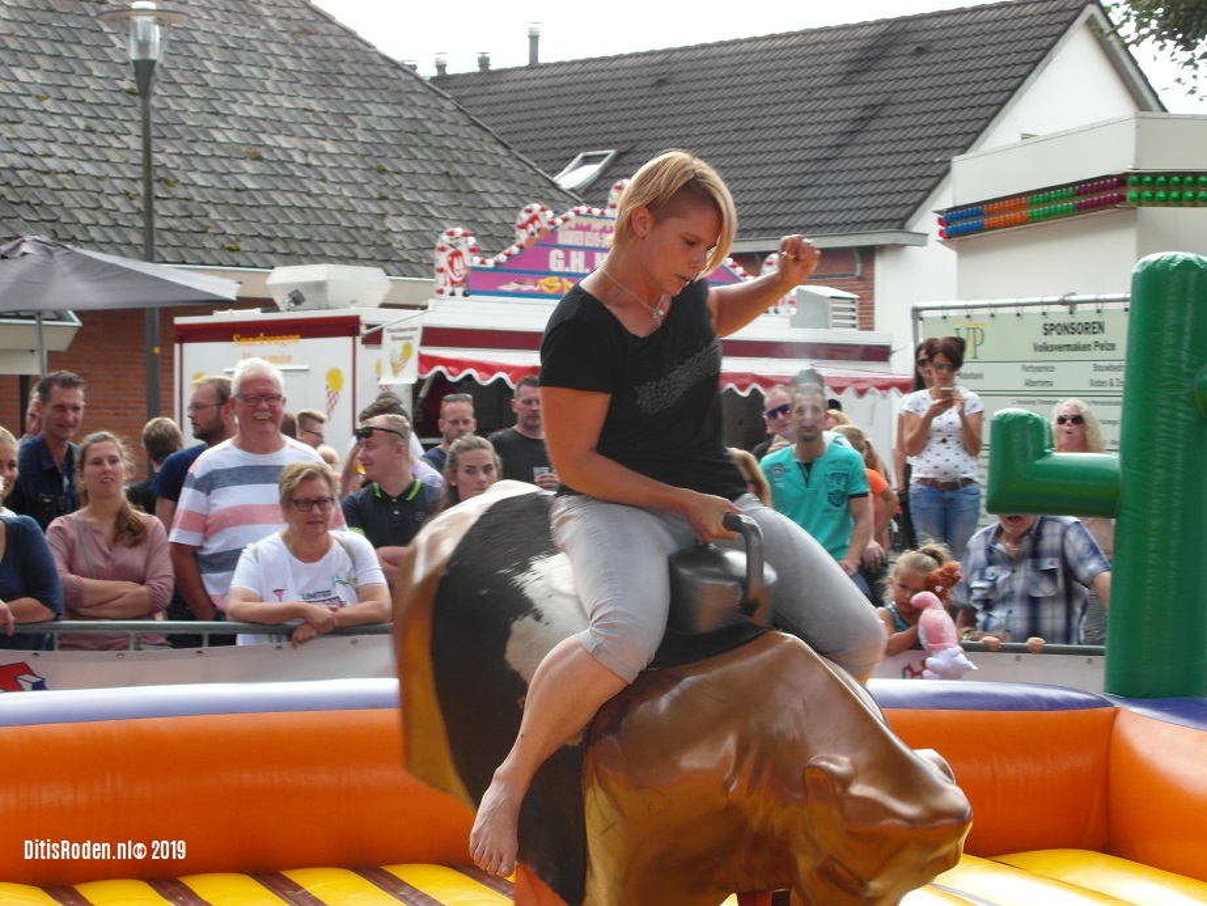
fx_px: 3244
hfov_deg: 21.1
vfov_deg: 15.9
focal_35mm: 93
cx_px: 604
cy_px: 453
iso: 100
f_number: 4.3
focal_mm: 16.5
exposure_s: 1/125
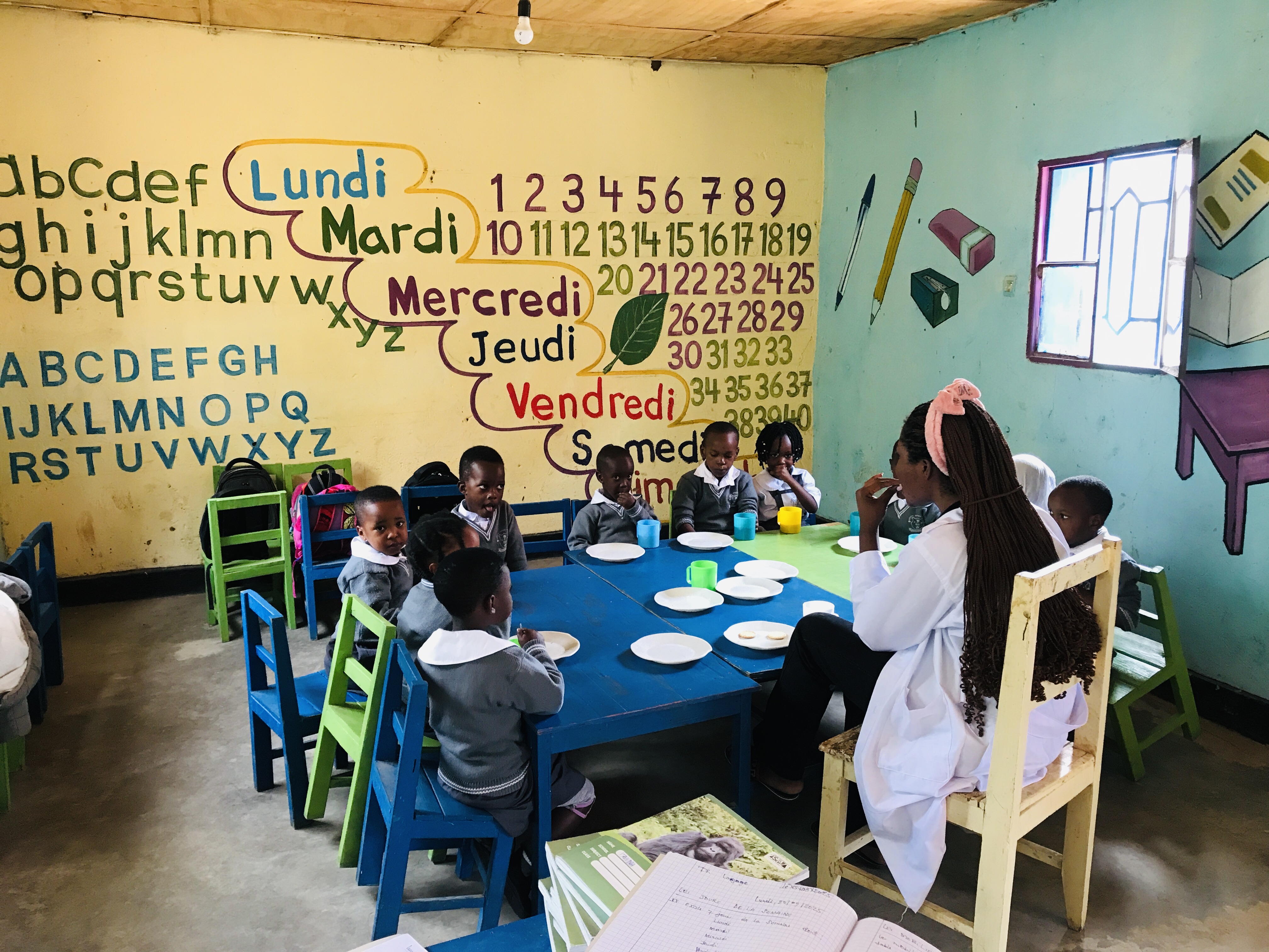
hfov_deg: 63.4
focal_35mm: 28
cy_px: 476
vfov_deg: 49.7
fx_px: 1026
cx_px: 634
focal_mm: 3.99
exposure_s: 1/17
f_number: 1.8
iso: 50
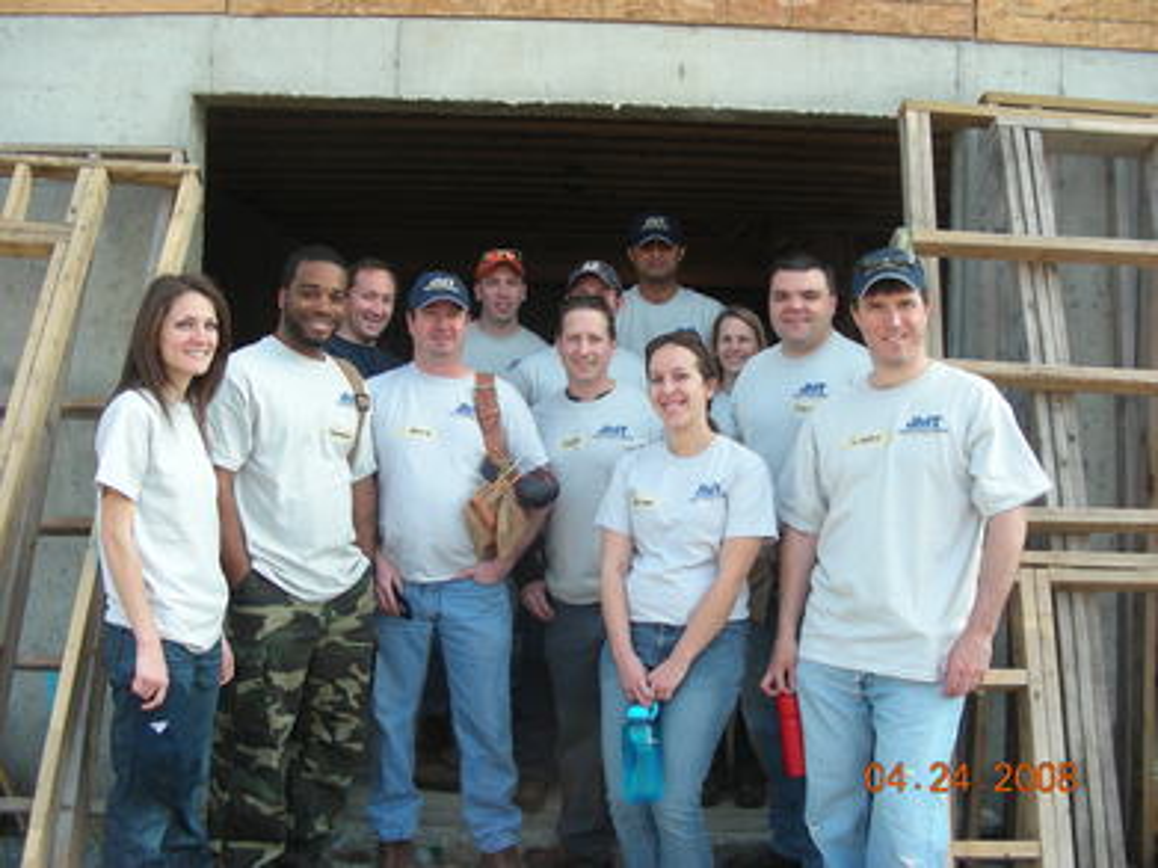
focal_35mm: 38
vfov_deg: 37.7
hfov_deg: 49.0
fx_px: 1271
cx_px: 579
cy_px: 434
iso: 50
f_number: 3.5
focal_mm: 6.3
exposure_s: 1/94.5
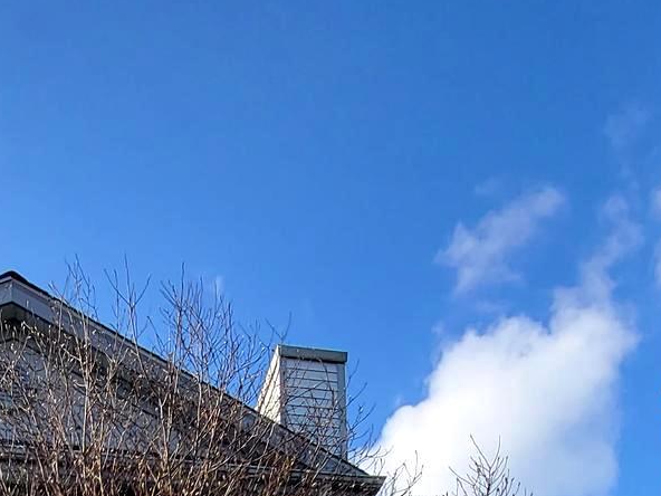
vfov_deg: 23.1
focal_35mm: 45
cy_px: 817
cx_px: 172
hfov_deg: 41.0
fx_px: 859
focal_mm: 2.2
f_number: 2.2
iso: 50
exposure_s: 1/738
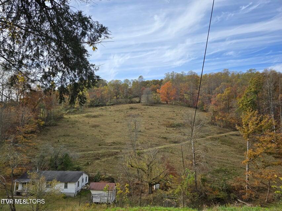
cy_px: 106
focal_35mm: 23
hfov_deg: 73.9
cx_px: 141
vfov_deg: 58.9
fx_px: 187
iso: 12
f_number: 1.7
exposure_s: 1/633
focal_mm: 6.3
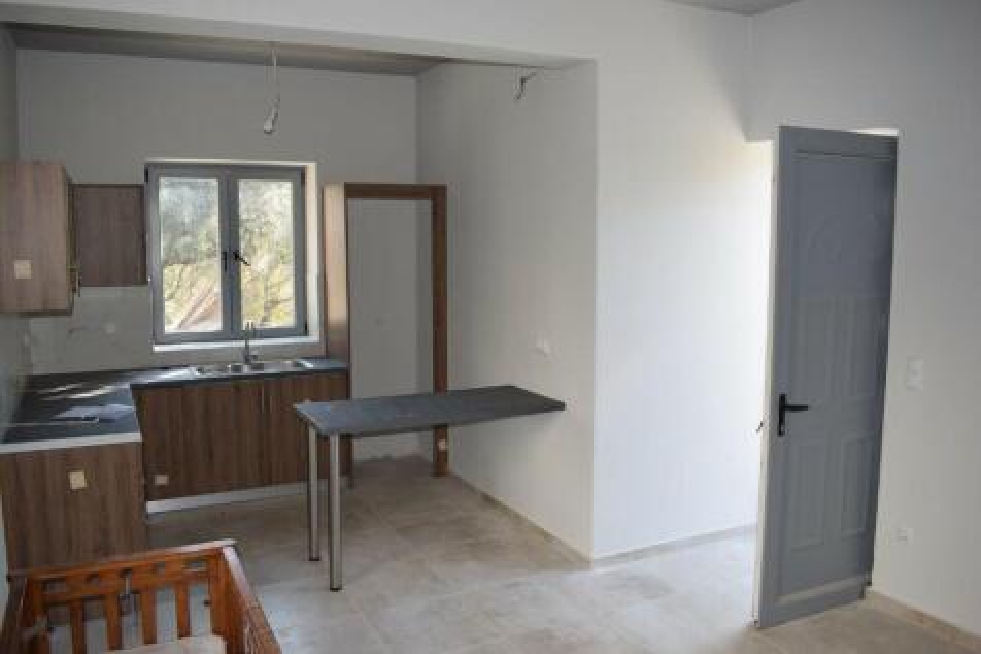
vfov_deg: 43.6
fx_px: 817
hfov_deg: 61.9
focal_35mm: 30
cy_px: 327
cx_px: 490
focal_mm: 20
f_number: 5.6
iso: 360
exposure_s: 1/125
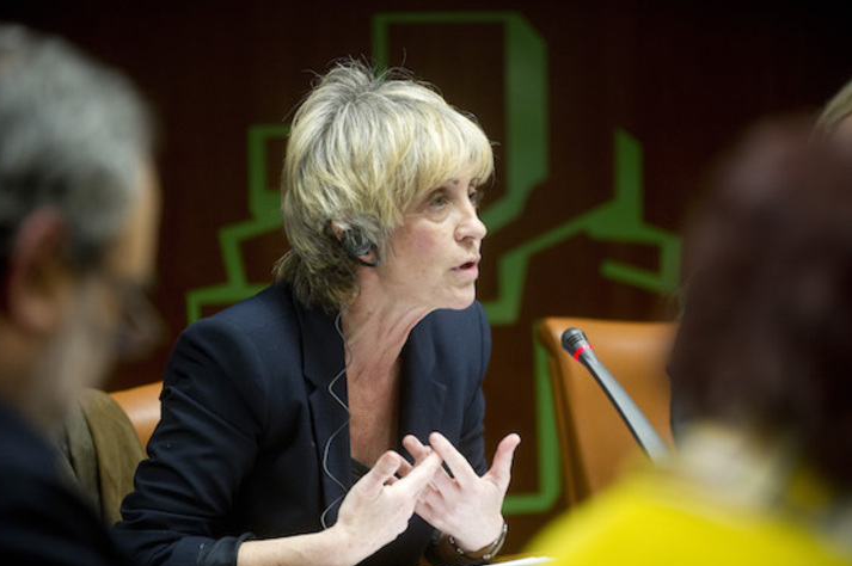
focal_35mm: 163
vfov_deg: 8.4
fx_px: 3854
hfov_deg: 12.6
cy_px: 287
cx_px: 419
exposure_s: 1/100
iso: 1600
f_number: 3.2
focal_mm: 160
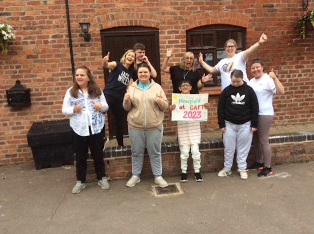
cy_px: 117
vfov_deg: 44.1
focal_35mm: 32
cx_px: 157
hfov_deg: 56.9
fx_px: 290
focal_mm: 3.3
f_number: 2.4
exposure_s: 1/179
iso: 32
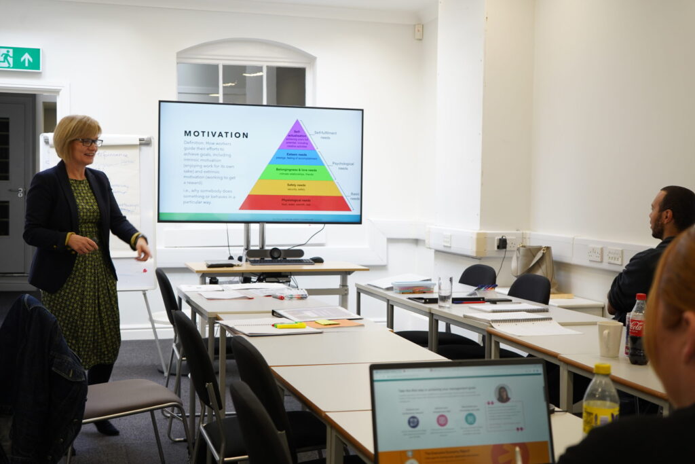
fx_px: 869
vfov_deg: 29.9
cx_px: 348
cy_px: 232
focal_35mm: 45
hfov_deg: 43.6
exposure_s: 1/80
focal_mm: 45
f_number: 5
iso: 640
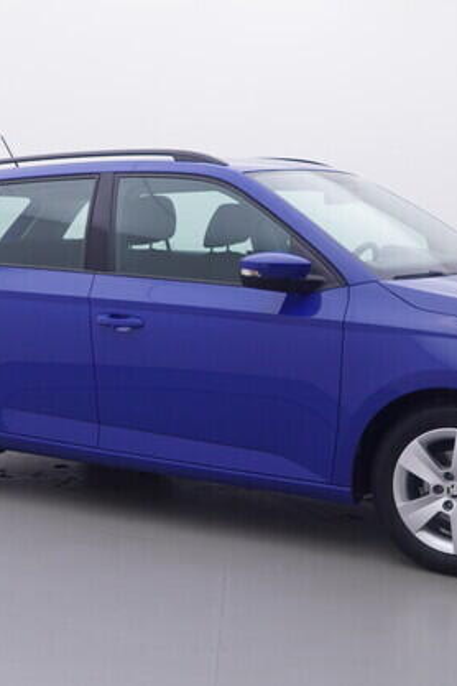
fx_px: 1052
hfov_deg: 24.5
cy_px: 337
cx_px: 232
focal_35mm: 55
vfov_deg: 36.1
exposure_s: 1/80
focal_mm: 15
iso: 200
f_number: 5
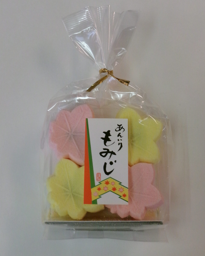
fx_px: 508
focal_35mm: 67
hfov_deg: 22.8
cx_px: 102
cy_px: 120
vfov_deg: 28.3
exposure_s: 1/125
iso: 716
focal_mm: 11.5
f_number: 5.2
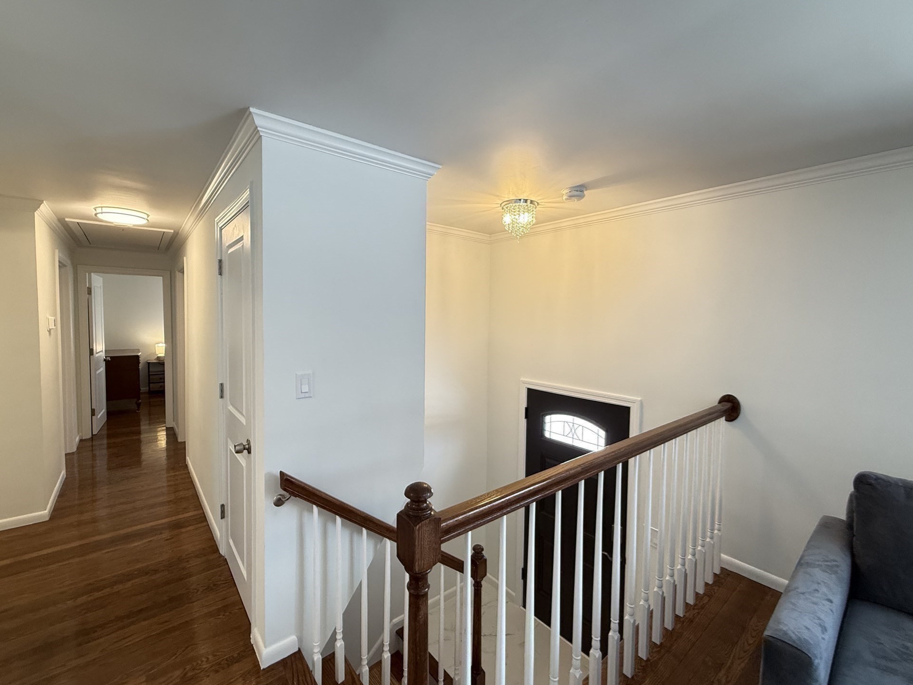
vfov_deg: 81.7
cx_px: 434
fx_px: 396
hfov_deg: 98.1
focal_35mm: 15
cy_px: 332
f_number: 2.2
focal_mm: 2.22
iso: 320
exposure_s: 1/120
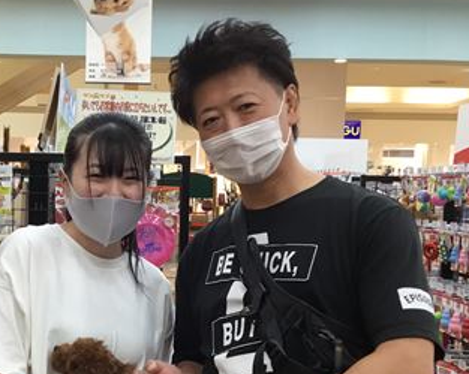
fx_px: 805
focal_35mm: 58
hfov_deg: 31.9
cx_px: 115
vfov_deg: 25.9
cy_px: 272
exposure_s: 1/33
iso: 64
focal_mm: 3.3
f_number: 2.4
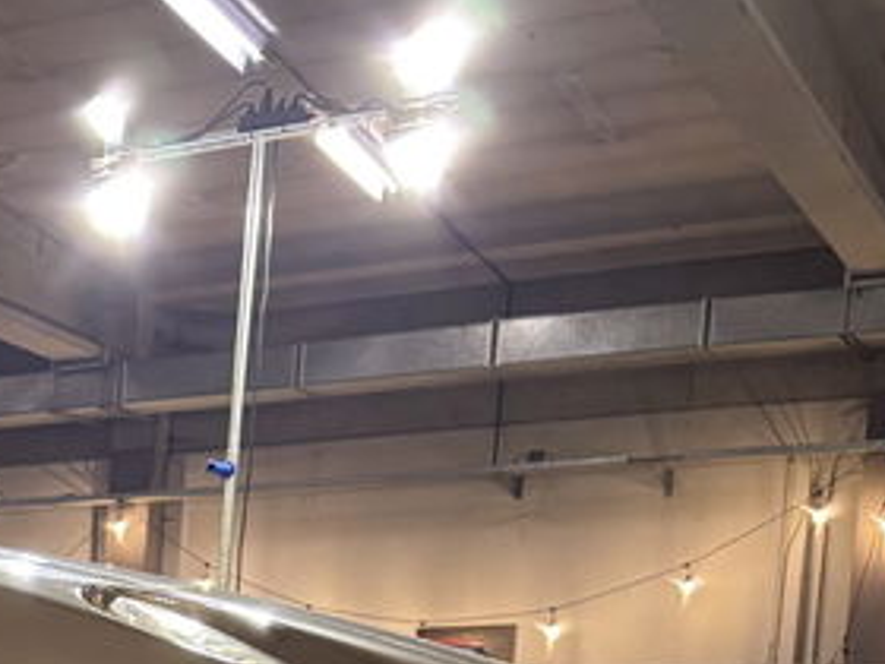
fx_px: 2429
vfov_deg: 13.9
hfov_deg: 17.3
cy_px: 1179
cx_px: -654
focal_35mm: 95
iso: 250
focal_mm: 5.96
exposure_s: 1/50
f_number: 1.6
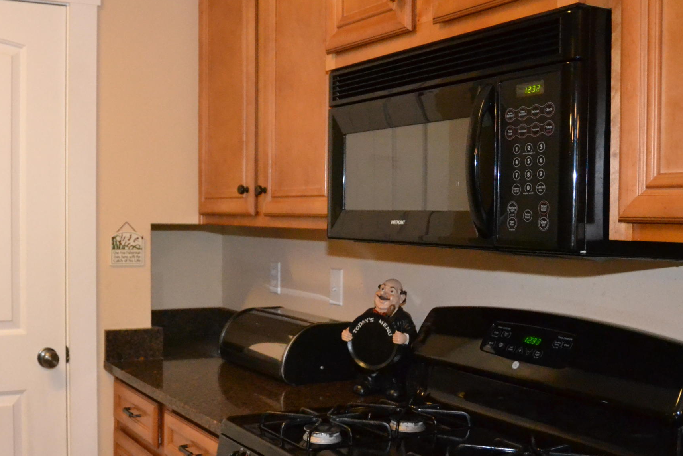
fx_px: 797
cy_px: 250
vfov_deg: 31.9
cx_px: 230
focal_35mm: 42
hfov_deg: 45.7
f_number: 3.5
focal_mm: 16
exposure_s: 1/60
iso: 3200
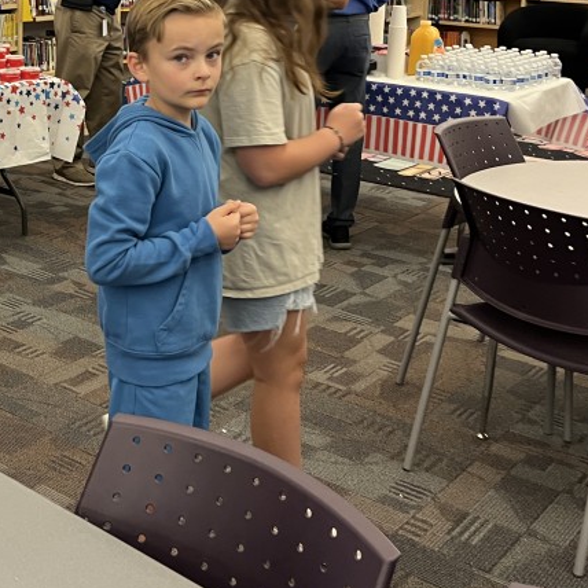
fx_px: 1057
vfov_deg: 30.0
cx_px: 80
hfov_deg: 30.0
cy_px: 80
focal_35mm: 55
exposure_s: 1/60
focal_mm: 5.1
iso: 125
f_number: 1.6
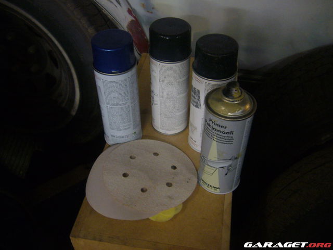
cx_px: 166
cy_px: 125
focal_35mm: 35
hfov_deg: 52.6
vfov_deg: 40.7
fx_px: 337
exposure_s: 1/8
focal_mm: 5.8
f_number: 2.8
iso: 200
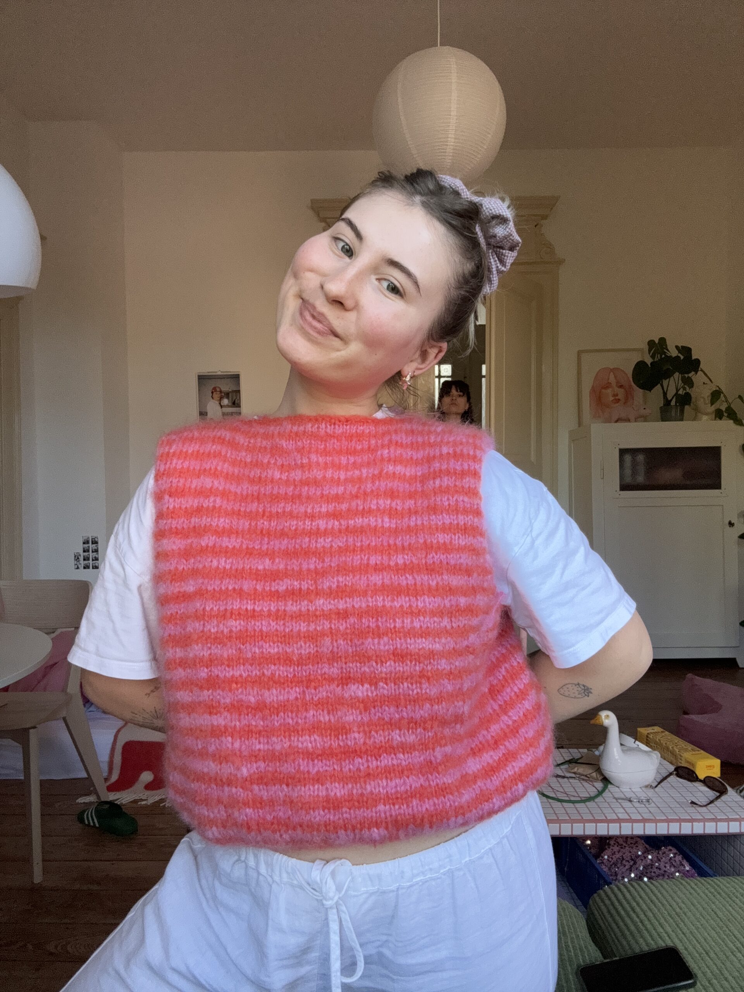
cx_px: 372
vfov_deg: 73.9
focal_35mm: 23
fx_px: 659
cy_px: 496
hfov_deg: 58.9
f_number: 1.9
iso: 64
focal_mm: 2.69
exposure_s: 1/121
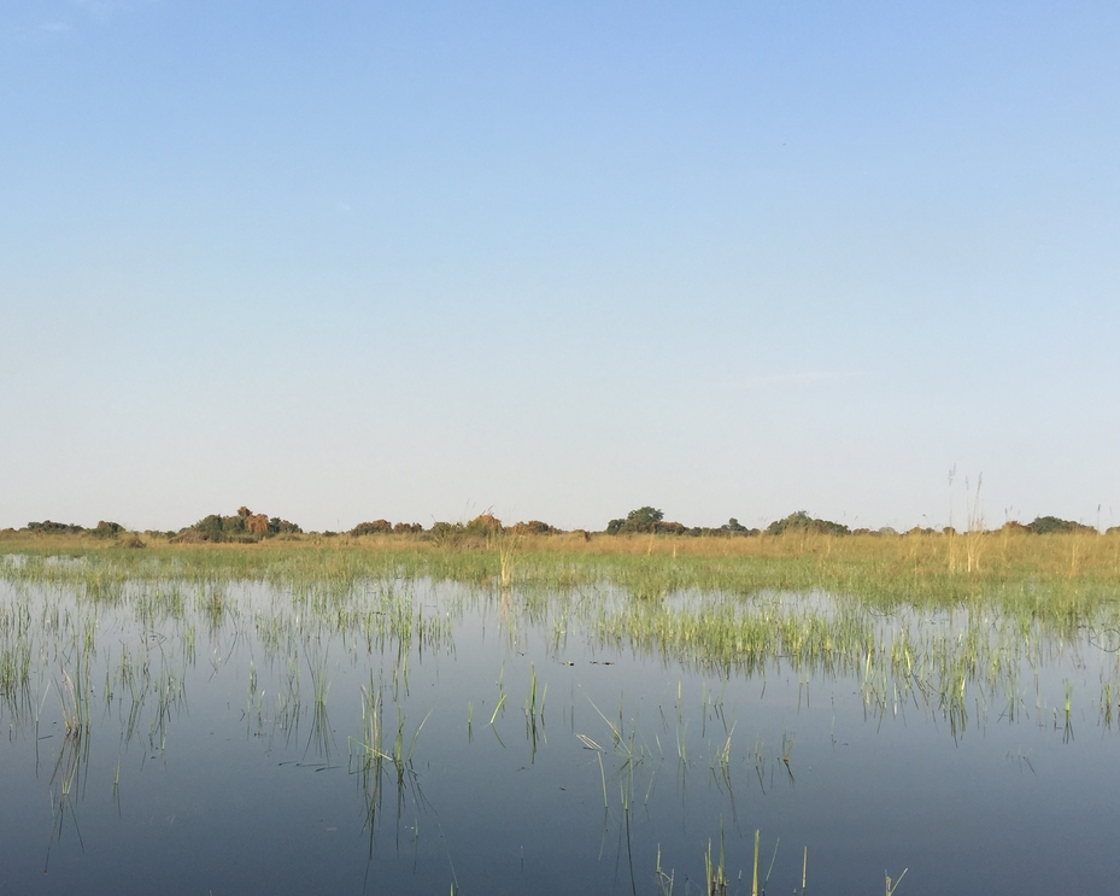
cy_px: 540
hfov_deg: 46.4
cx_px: 407
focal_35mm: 39
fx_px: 1293
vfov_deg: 38.1
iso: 32
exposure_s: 1/1130
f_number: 2.2
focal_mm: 4.15
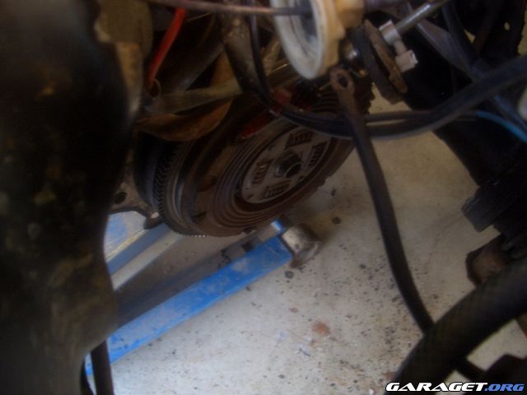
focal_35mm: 35
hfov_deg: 52.6
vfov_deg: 40.7
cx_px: 264
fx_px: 533
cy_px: 198
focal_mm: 5.8
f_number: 2.6
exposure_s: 1/8
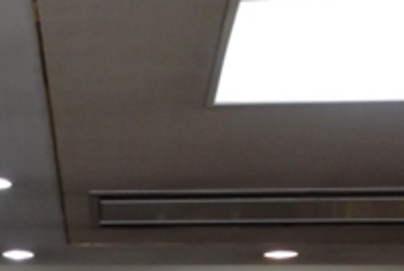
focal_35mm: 137
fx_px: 1540
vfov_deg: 9.5
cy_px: 510
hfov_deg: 13.7
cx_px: -265
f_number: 2.4
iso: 64
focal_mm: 4.13
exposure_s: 1/20
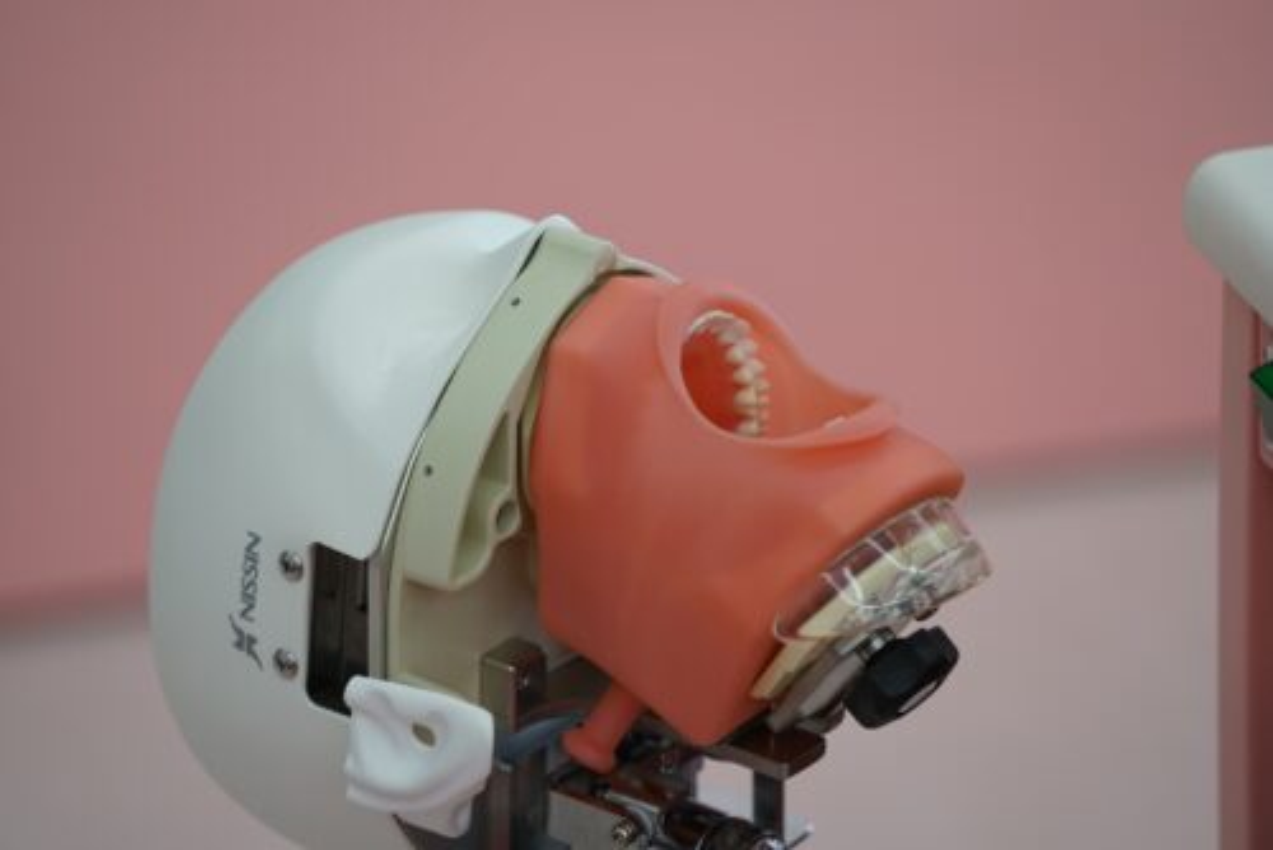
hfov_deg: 10.6
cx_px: 636
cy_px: 425
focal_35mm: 194
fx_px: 6864
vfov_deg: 7.1
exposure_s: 1/200
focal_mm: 194
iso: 640
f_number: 4
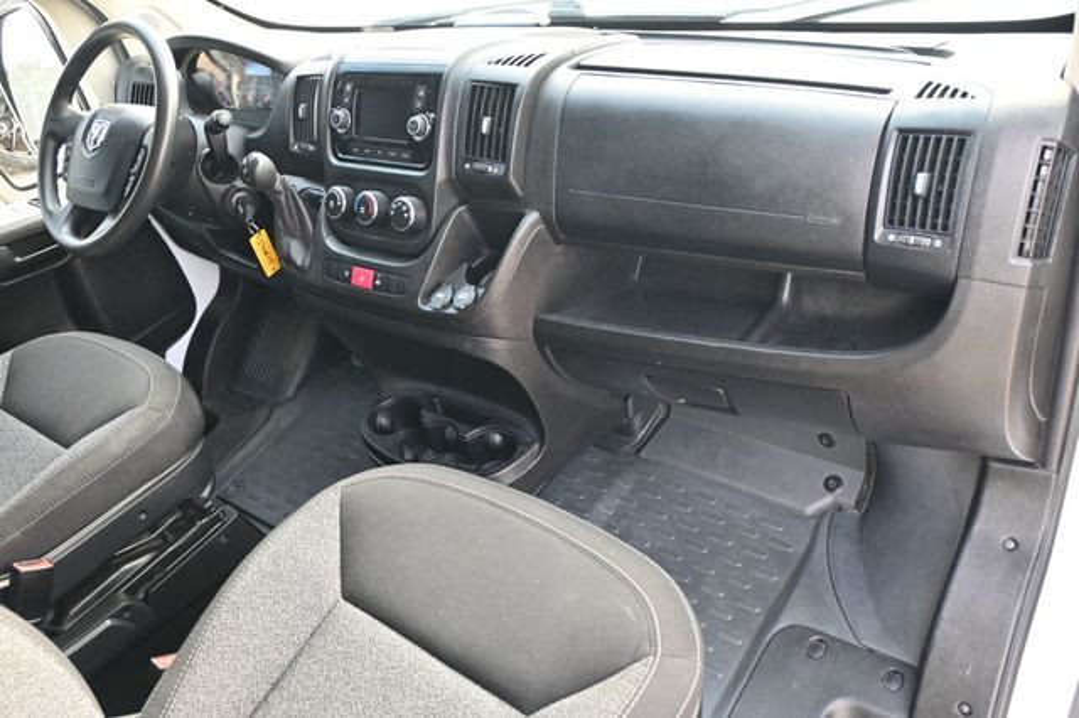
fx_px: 899
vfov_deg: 43.6
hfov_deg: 62.0
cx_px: 540
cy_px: 359
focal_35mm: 30
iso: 720
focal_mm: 20
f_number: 3.8
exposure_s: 1/125
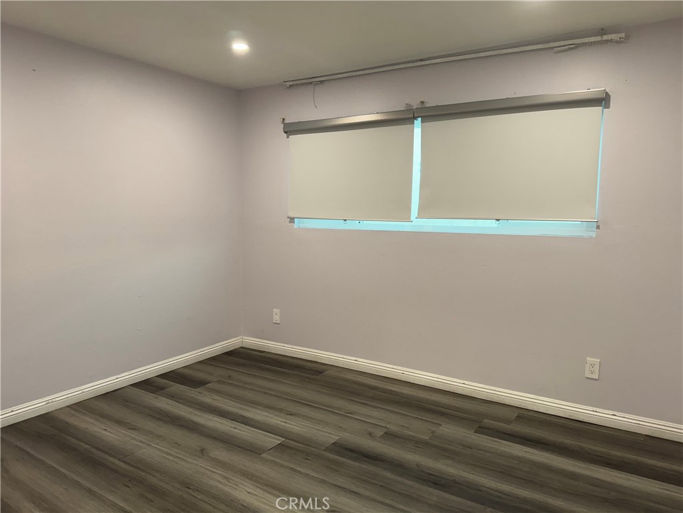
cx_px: 342
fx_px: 474
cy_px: 256
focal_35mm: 24
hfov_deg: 71.6
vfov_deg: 56.8
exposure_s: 1/120
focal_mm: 6.76
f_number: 1.78
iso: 200
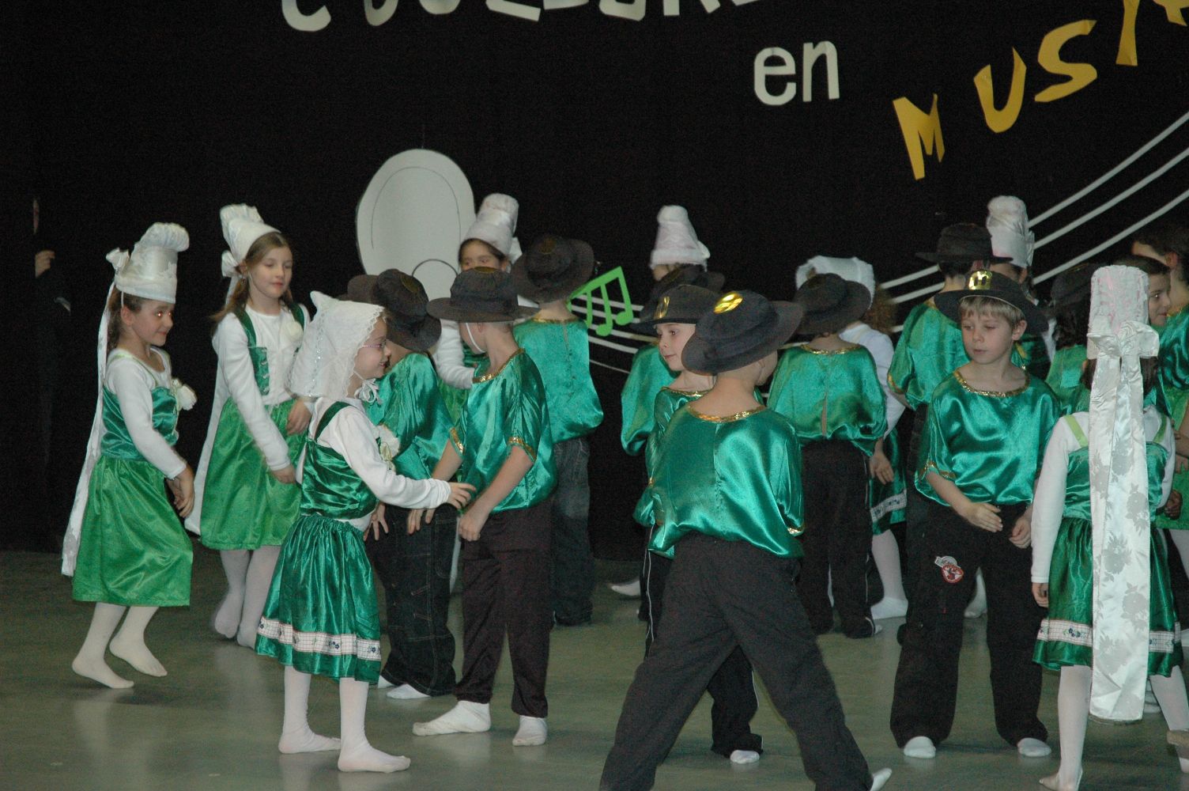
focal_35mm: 93
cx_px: 594
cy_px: 396
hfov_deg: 21.9
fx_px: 3069
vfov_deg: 14.7
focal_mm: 62
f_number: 5
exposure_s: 1/60
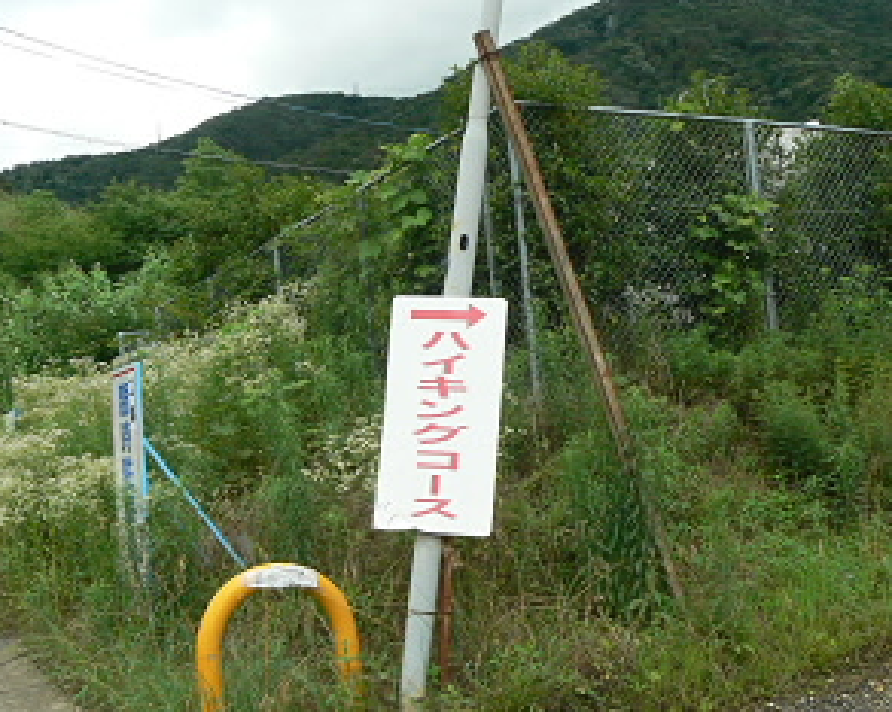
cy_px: 420
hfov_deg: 38.6
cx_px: 539
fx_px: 1266
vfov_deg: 31.3
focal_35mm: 48
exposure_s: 1/250
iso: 100
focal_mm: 6
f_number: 5.6
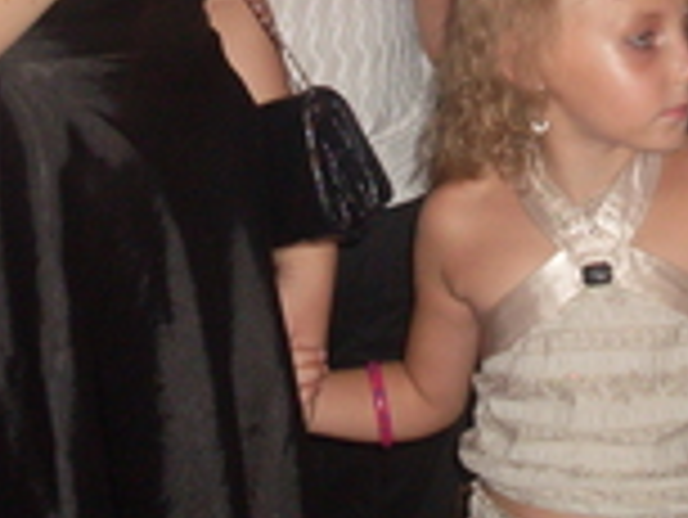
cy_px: -171
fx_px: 2228
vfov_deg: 12.8
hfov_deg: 17.4
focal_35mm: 112
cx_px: 567
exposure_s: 1/45
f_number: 2.8
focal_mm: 6.3
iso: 100
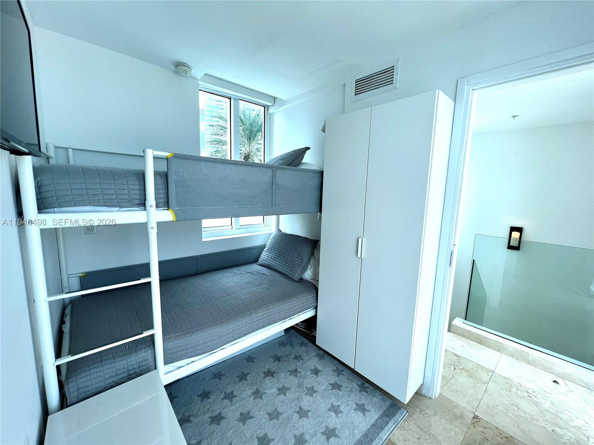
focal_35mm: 13
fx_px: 223
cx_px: 297
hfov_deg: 106.2
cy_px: 222
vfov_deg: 89.9
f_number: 1.8
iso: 32
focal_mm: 1.57
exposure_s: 1/191
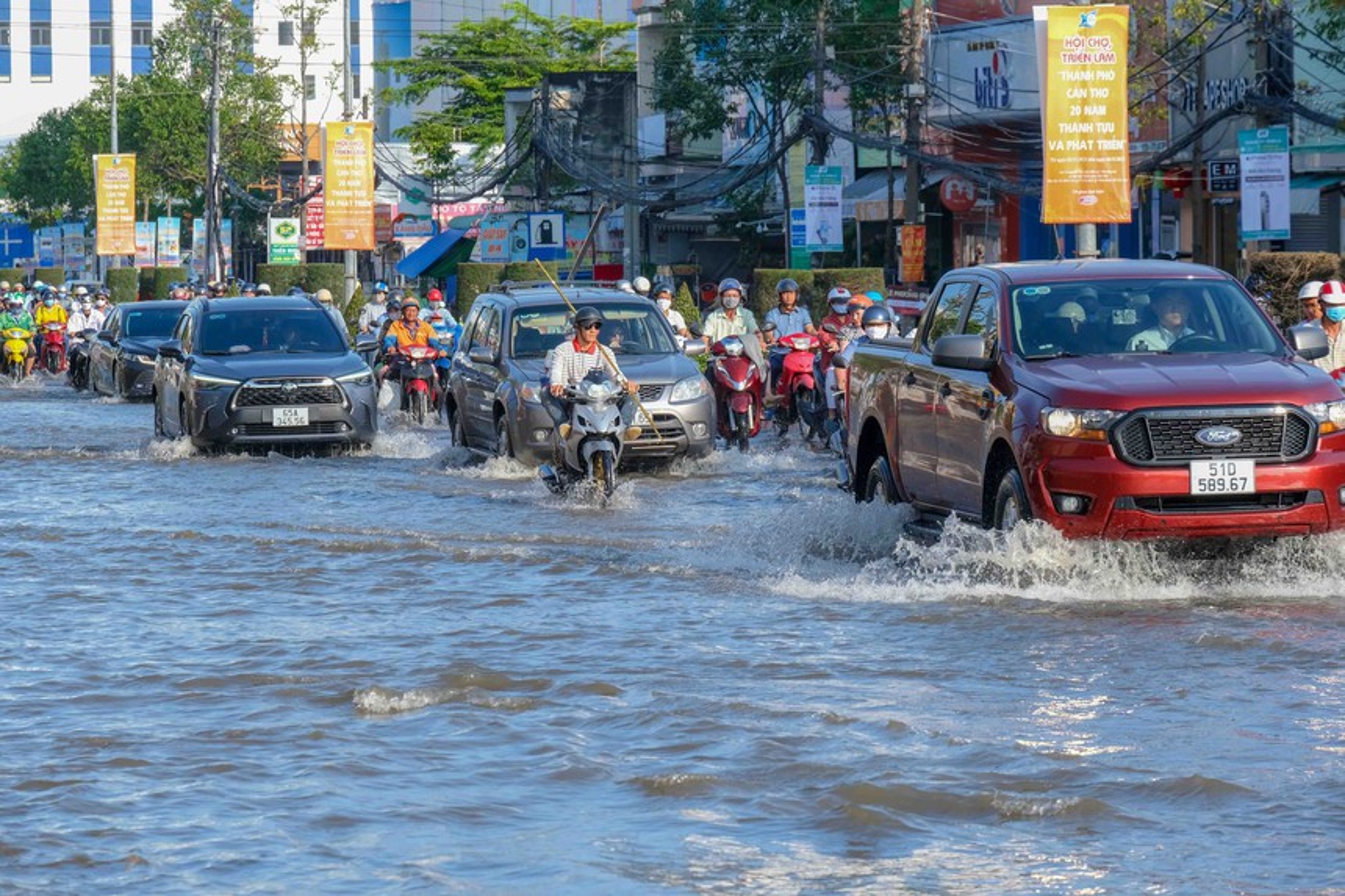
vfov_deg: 7.6
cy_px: 448
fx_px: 6761
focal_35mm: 181
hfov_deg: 11.4
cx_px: 672
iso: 320
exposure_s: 1/250
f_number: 8
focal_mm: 120.6
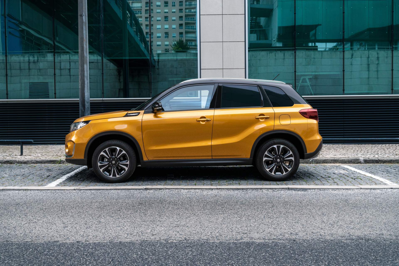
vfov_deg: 38.9
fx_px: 377
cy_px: 133
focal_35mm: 34
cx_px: 200
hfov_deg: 55.8
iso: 1000
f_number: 11
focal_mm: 34
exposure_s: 1/50
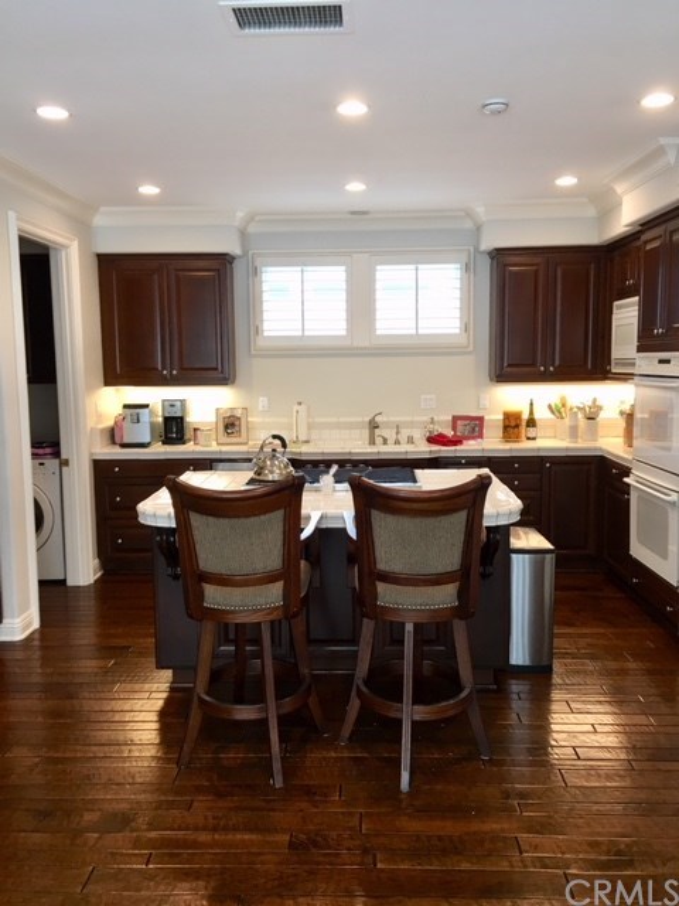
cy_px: 453
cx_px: 340
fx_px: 758
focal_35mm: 29
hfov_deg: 48.2
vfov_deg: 61.7
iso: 25
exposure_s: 1/15
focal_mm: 4.15
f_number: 2.2
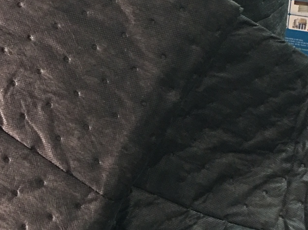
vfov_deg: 15.9
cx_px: 140
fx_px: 827
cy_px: 91
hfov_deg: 21.1
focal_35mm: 93
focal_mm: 4.15
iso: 125
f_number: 2.2
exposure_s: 1/8
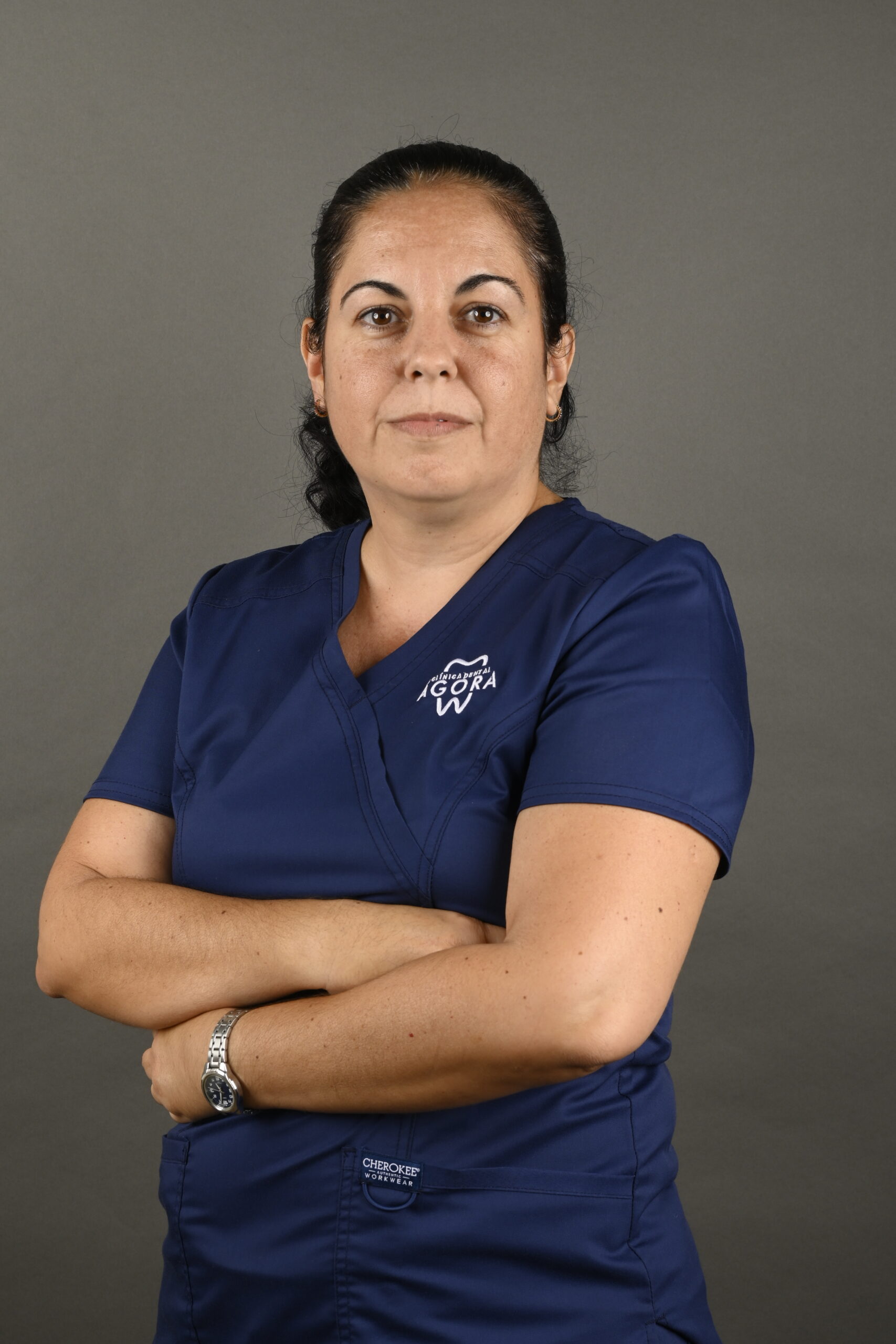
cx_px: 448
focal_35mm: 75
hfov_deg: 18.2
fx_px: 2799
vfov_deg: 27.0
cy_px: 672
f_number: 10
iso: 125
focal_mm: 50
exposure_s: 1/100
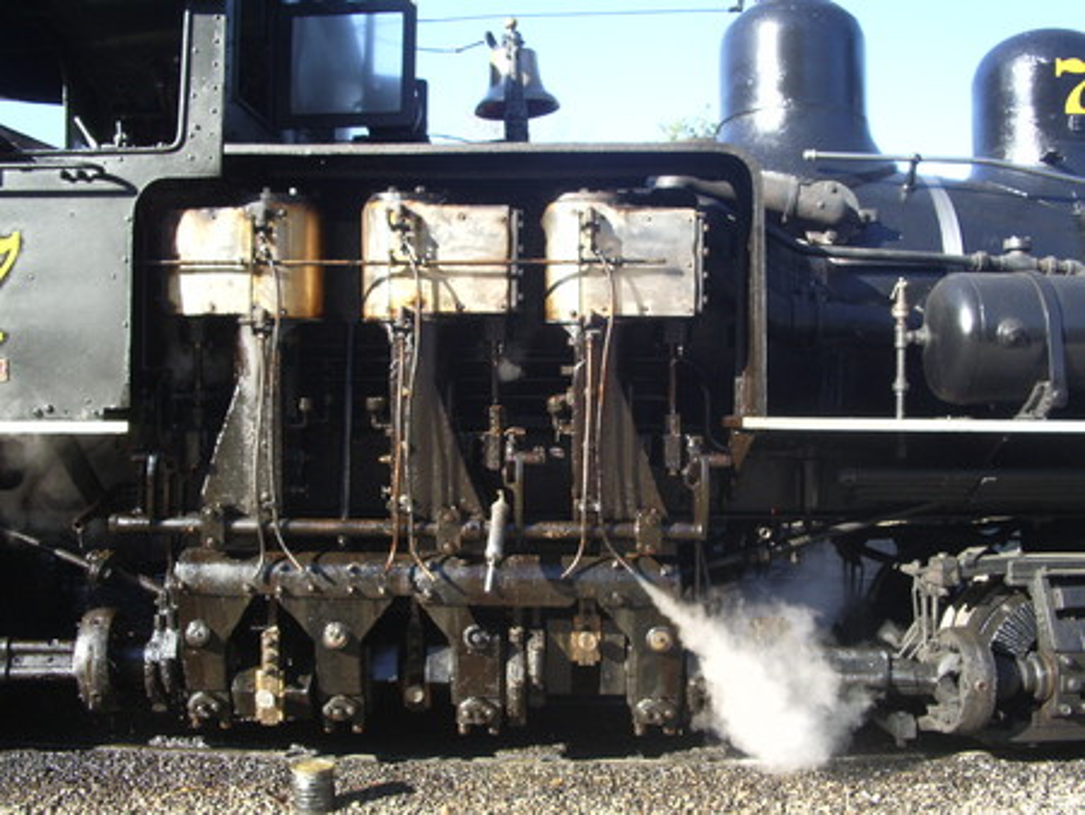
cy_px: 408
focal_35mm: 35
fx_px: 1098
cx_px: 542
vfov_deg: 40.7
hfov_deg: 52.6
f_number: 4.3
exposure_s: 1/125
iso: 80
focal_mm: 5.8
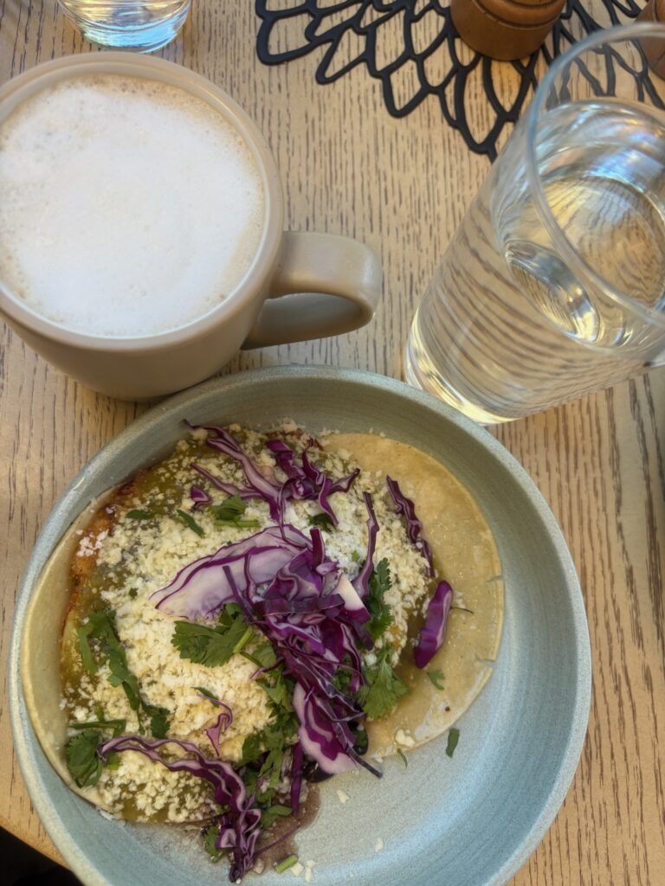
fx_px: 666
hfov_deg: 53.1
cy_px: 443
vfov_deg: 67.3
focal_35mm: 26
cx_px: 332
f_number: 1.6
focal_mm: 5.96
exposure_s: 1/186
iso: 40
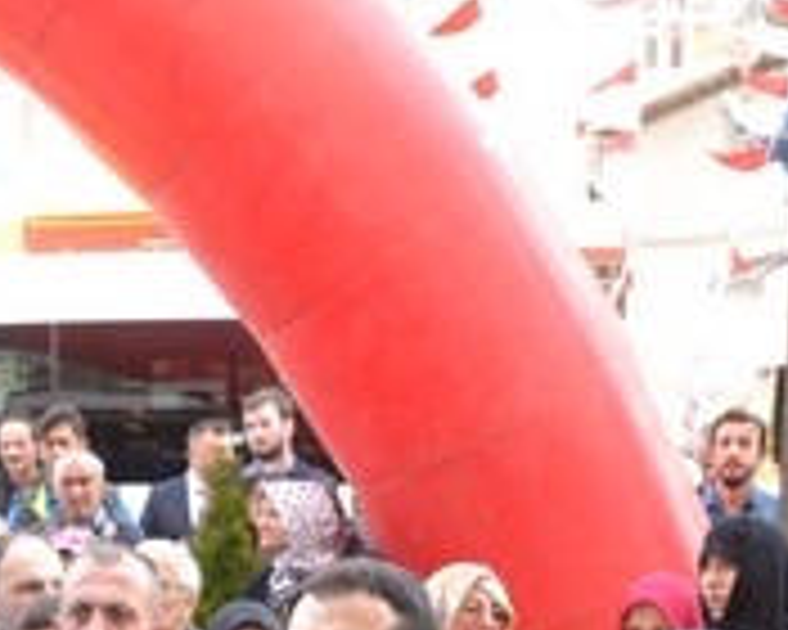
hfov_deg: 19.5
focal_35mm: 97
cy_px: 929
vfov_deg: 14.8
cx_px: 113
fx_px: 2262
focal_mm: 18
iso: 220
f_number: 4
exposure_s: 1/125
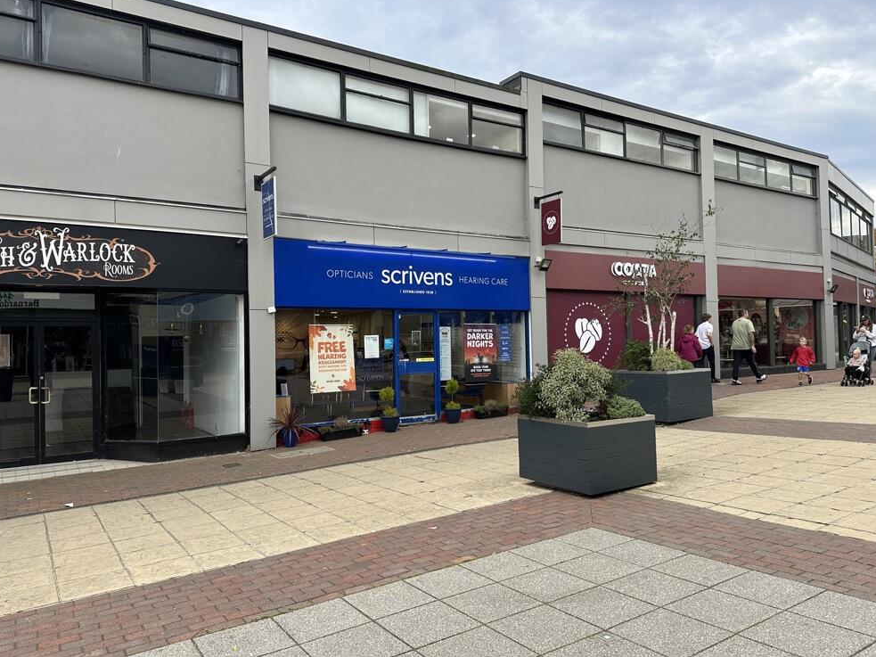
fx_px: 633
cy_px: 330
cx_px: 428
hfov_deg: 69.4
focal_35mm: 25
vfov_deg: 54.9
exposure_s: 1/797
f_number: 1.78
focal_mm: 6.86
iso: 80
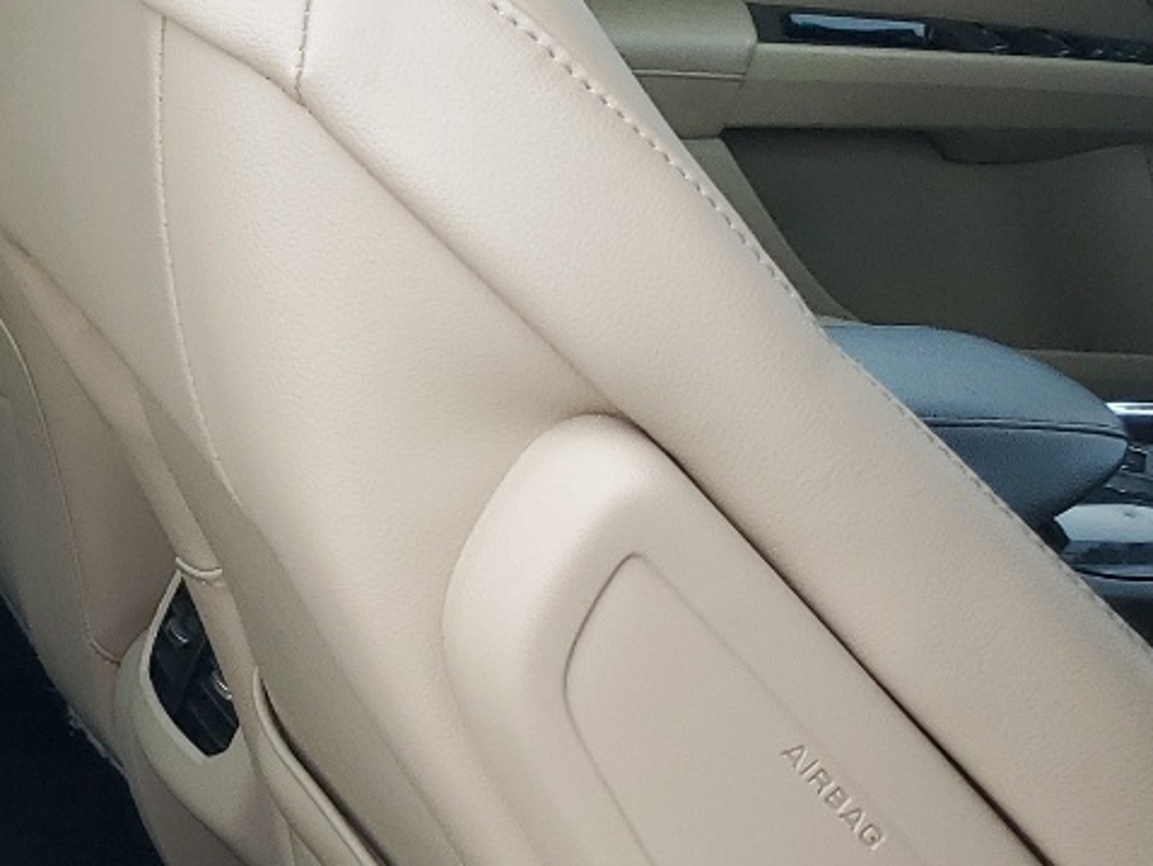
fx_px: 2899
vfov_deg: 16.9
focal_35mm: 87
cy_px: 683
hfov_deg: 19.2
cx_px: -663
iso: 50
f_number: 1.5
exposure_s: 1/667
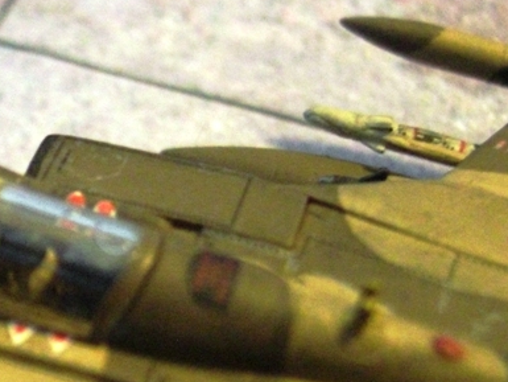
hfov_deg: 18.6
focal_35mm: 101
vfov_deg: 14.6
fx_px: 1483
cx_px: -65
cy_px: 268
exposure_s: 1/25
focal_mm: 7.9
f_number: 2.8
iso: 800
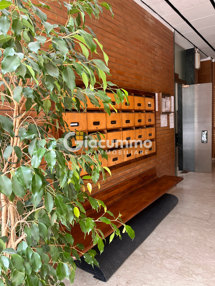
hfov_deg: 53.1
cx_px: 108
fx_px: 215
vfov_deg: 67.3
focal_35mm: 26
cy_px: 143
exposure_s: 1/121
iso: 125
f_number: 1.6
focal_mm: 5.1
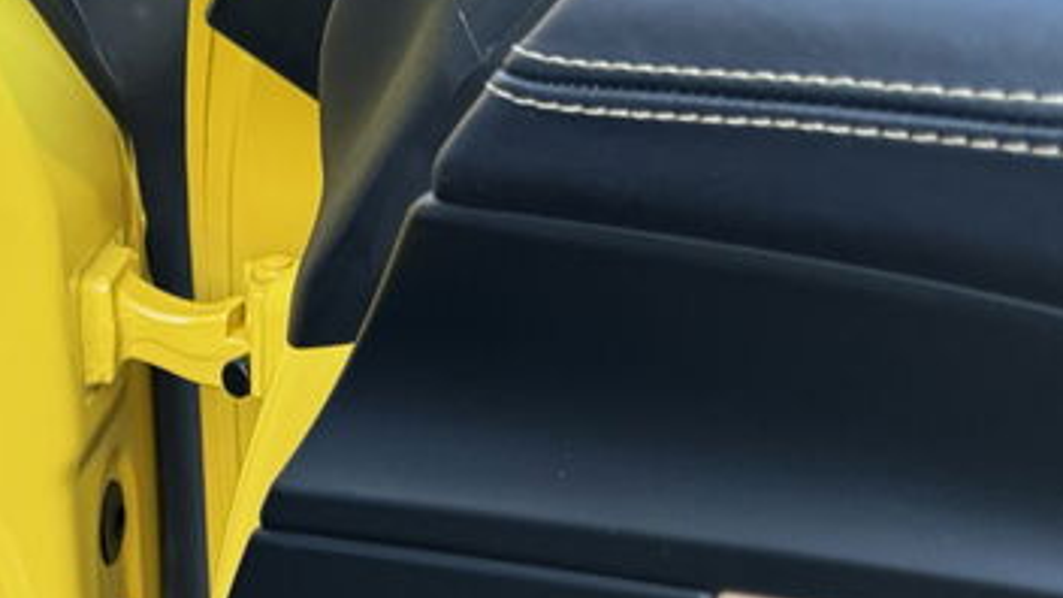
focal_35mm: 76
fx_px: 2142
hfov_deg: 27.1
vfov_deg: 15.0
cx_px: 163
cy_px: 825
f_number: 1.78
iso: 250
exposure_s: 1/60
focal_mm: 6.76
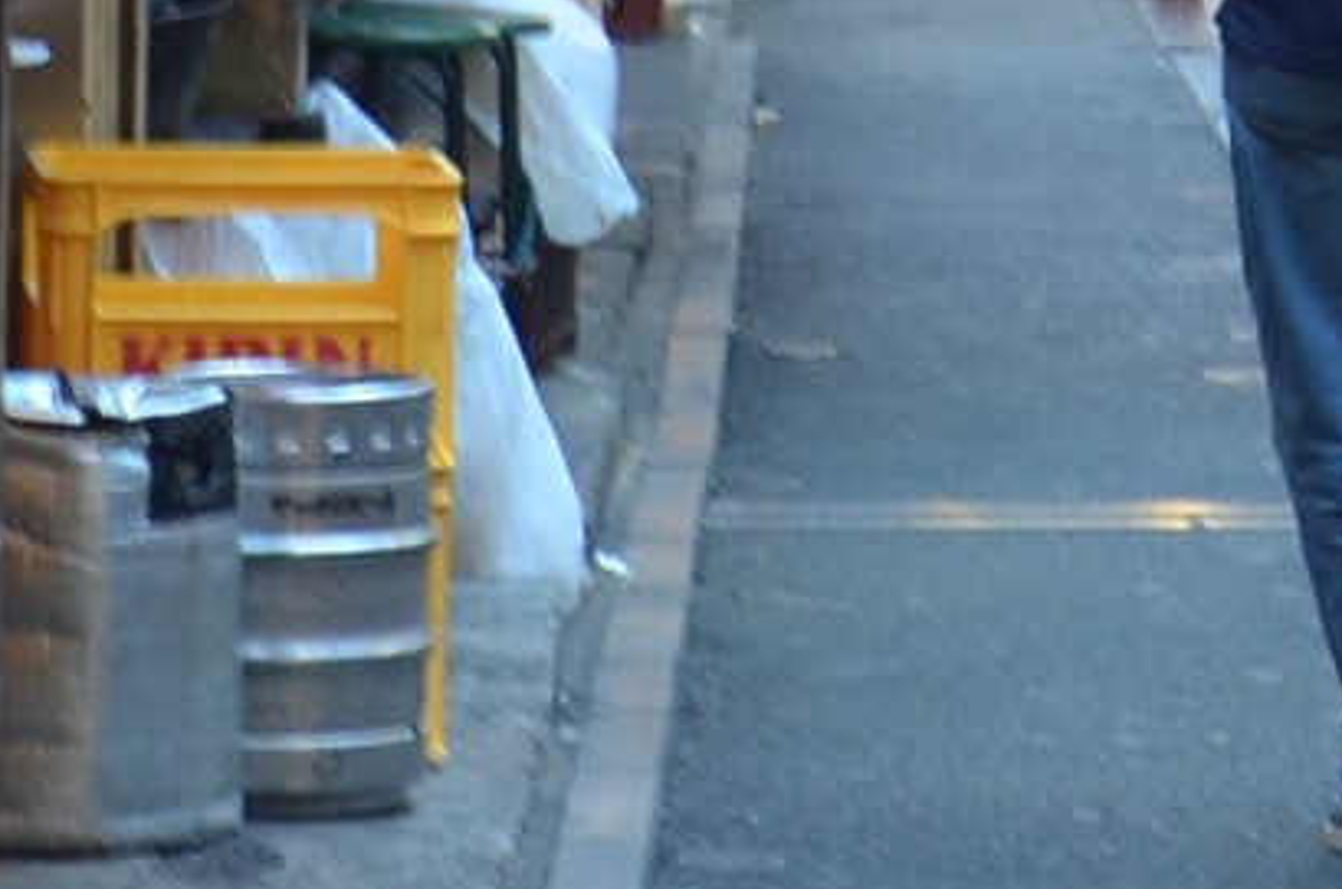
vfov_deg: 4.6
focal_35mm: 286
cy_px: -1524
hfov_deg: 7.2
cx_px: 1270
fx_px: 10641
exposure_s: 1/13
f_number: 4
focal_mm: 26
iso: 200
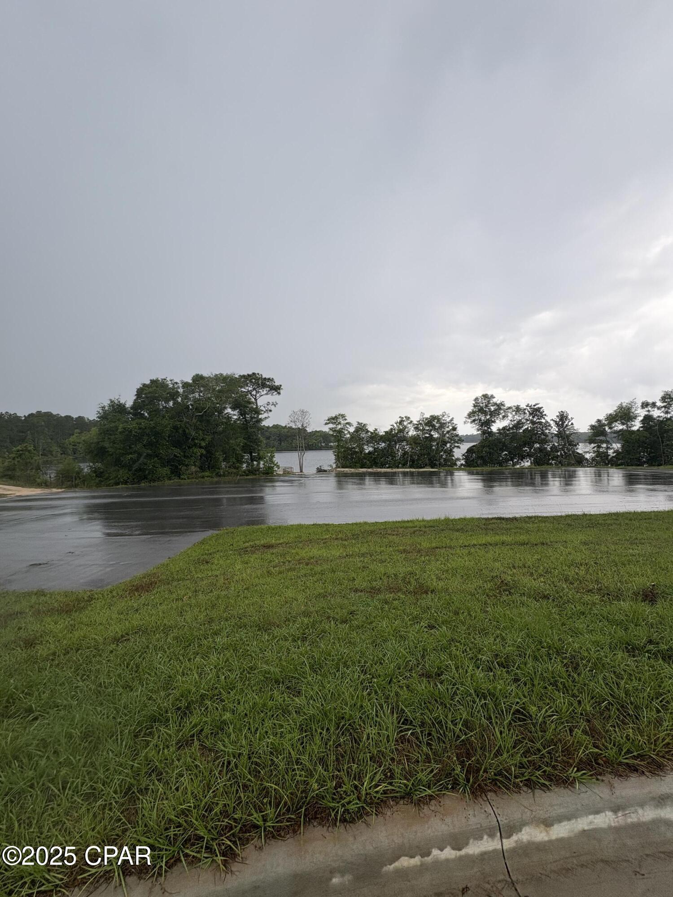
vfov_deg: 102.1
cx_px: 336
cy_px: 448
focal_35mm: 14
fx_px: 363
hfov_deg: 85.7
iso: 40
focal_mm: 2.22
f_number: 2.2
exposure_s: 1/370
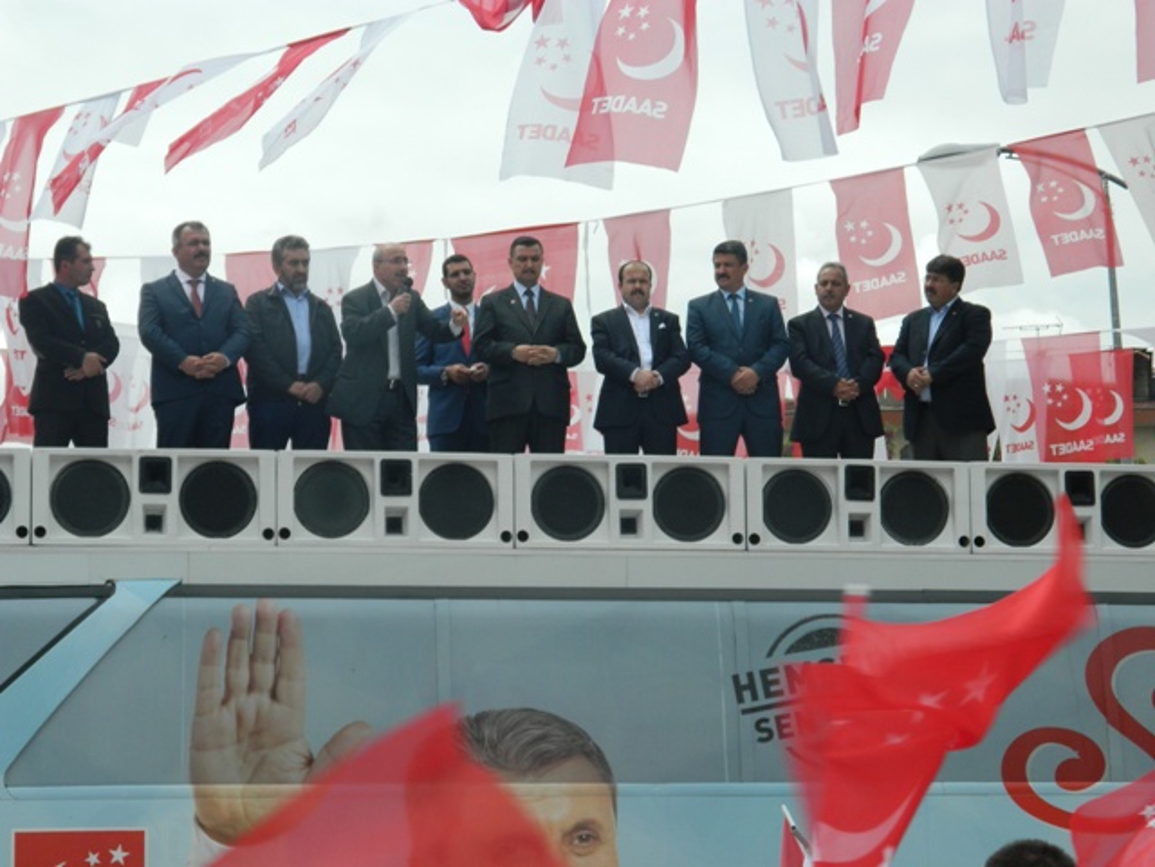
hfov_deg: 19.1
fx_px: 3437
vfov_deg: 14.4
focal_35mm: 103
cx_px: 578
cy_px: 434
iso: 110
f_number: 12.6
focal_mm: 18.6
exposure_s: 1/160
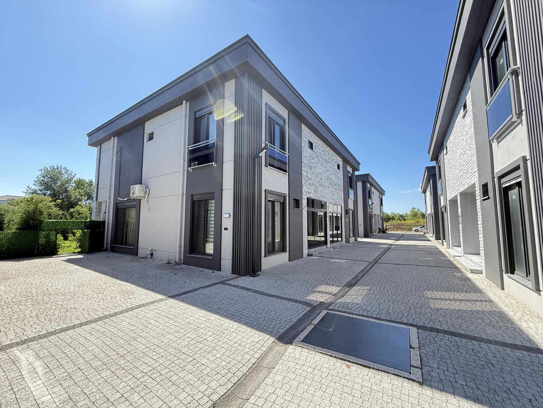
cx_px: 272
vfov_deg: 85.7
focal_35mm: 14
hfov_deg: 102.1
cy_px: 204
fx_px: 220
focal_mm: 2.22
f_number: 2.2
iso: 64
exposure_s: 1/430
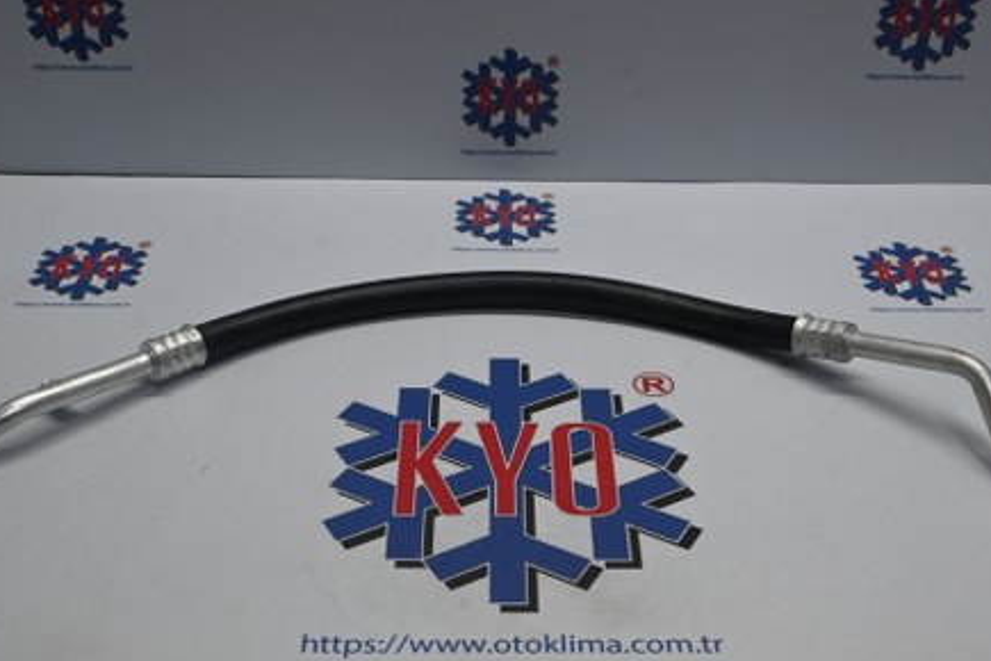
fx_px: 1423
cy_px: 324
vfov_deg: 26.1
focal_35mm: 52
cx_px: 506
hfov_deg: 38.4
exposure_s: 1/125
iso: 400
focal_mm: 25
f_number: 4.2
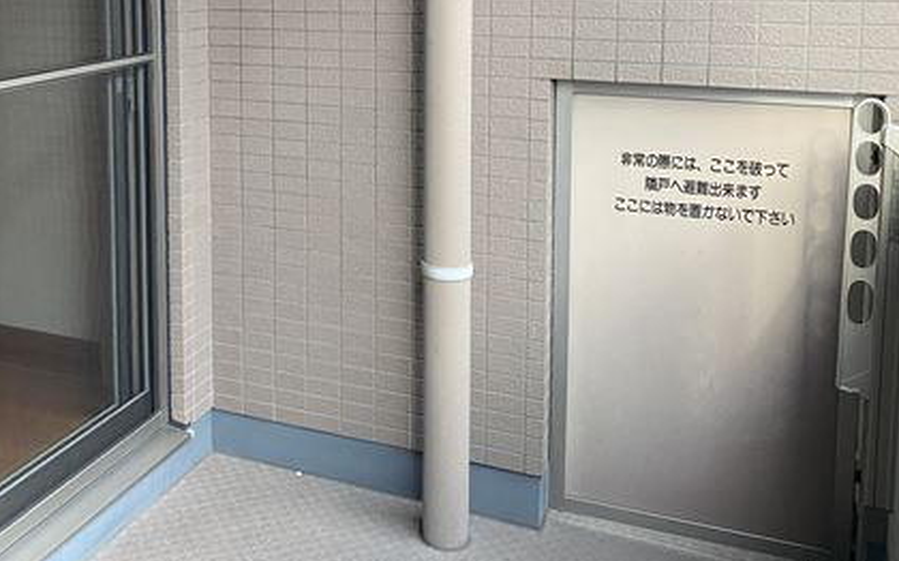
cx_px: 304
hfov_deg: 46.5
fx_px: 1028
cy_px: 62
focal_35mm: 42
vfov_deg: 29.3
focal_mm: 4.25
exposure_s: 1/92
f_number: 1.8
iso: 125
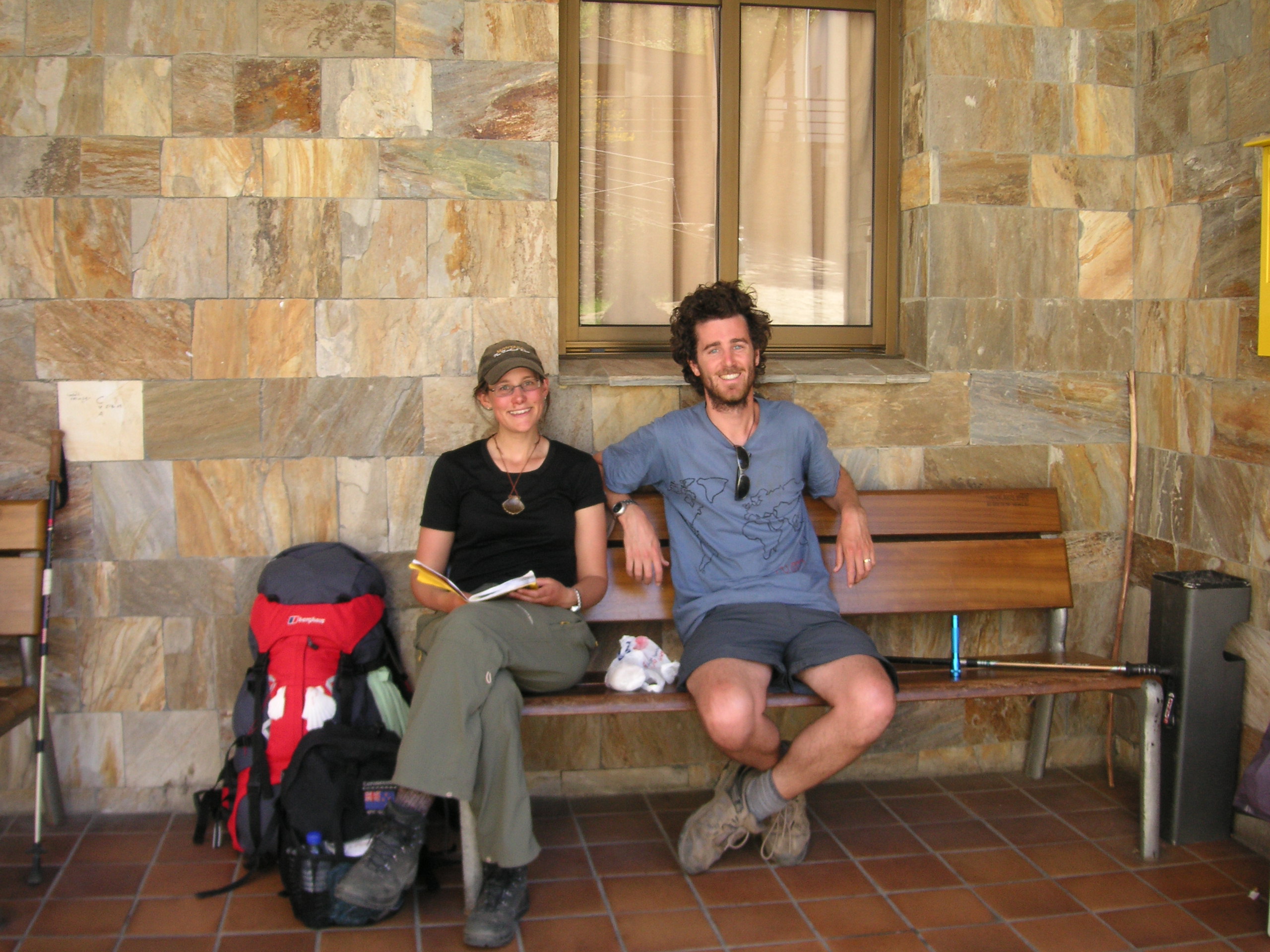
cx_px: 635
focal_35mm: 37
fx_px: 1357
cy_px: 476
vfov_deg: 38.7
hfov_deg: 50.1
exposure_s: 1/90
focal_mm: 6.1
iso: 50
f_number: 2.8
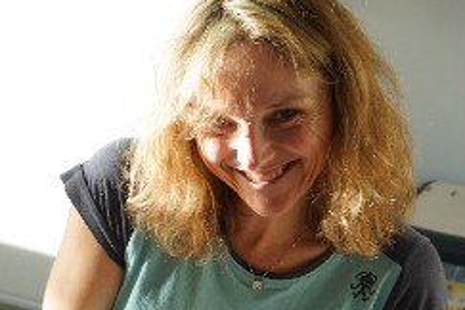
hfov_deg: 16.7
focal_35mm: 122
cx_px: 122
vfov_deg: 10.9
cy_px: 422
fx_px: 1576
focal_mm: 37
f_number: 4
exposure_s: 1/160
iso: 160
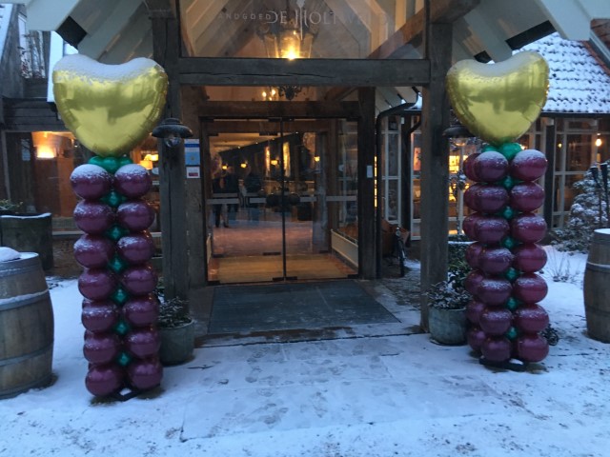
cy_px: 228
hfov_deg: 61.7
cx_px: 305
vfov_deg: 48.2
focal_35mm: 29
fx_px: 511
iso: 200
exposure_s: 1/20
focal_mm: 4.15
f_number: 2.2
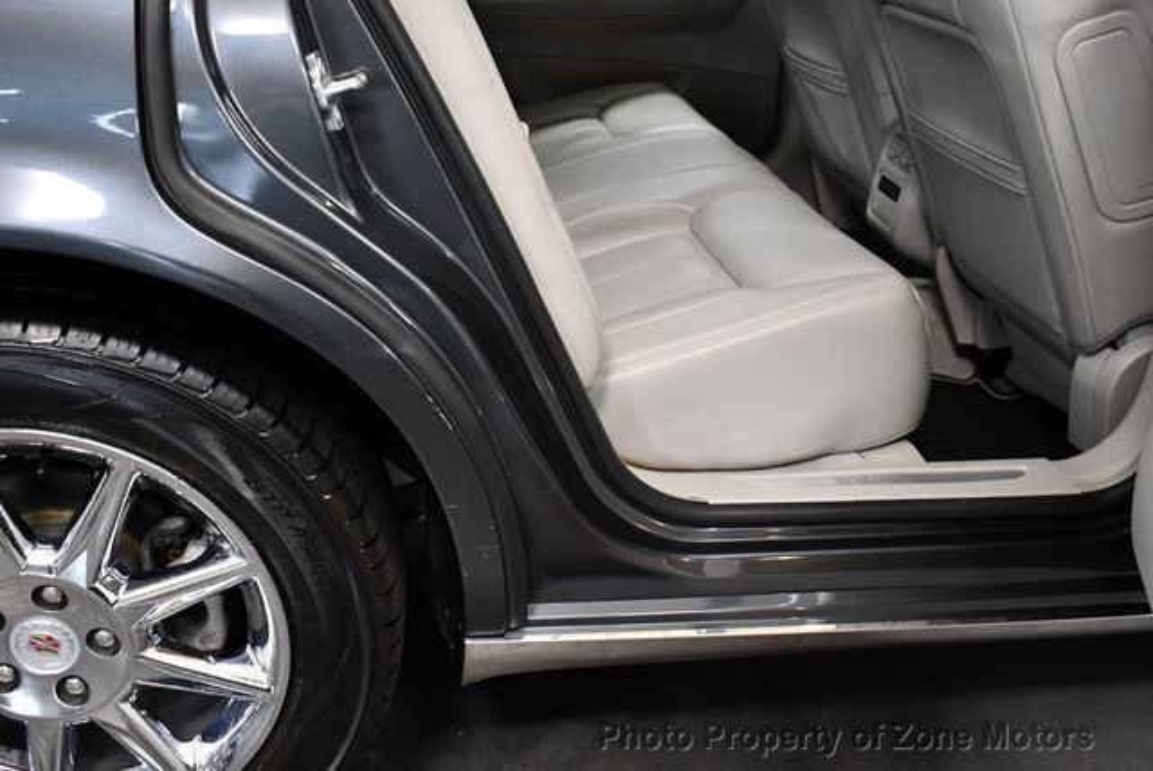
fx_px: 1154
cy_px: 386
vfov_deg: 36.9
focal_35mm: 36
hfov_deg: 53.1
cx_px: 576
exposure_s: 1/125
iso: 2000
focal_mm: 18
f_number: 3.5
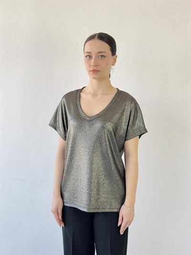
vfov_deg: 39.6
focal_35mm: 48
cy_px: 128
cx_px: 96
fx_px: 353
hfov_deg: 30.3
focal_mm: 6.76
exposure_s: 1/100
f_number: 1.78
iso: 100
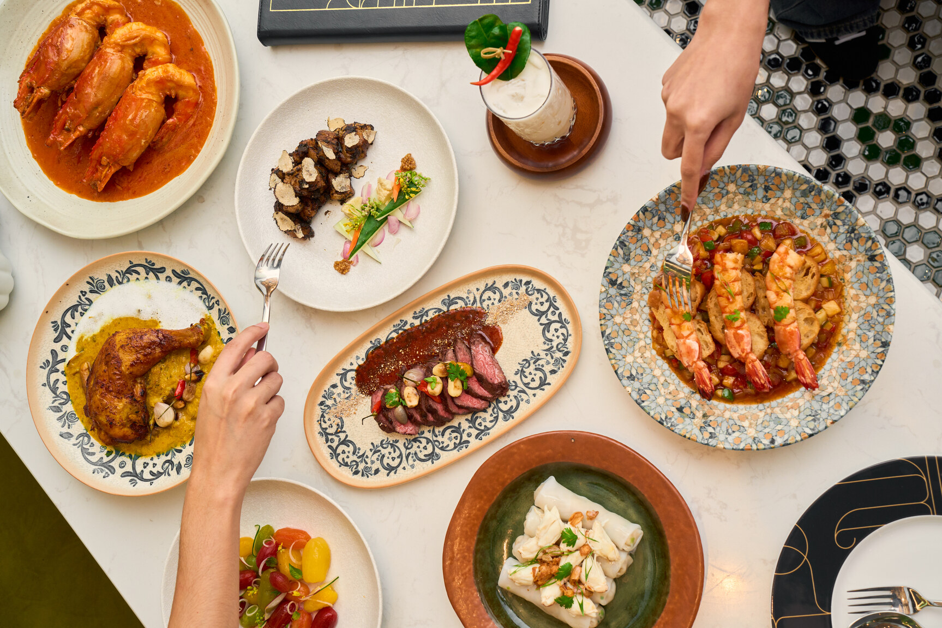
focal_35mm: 41
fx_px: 1073
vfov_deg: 32.6
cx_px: 471
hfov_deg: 47.4
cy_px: 314
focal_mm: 41
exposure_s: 1/100
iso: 400
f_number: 8
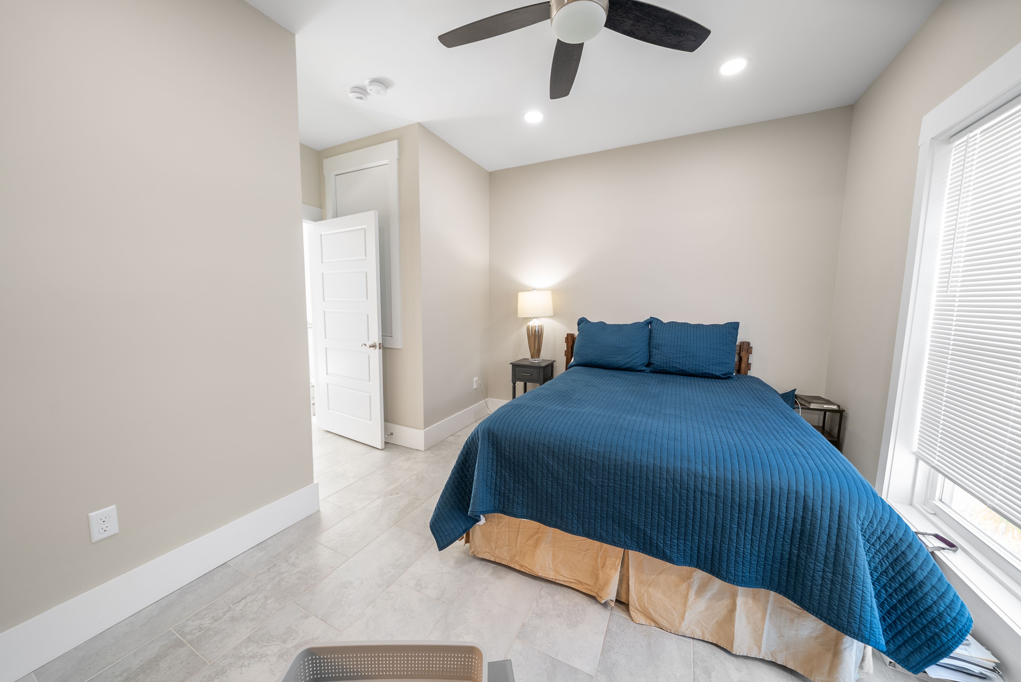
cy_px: 341
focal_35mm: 12
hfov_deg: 112.6
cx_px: 510
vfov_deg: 90.1
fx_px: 341
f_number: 7.1
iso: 250
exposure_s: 1/4
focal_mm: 12
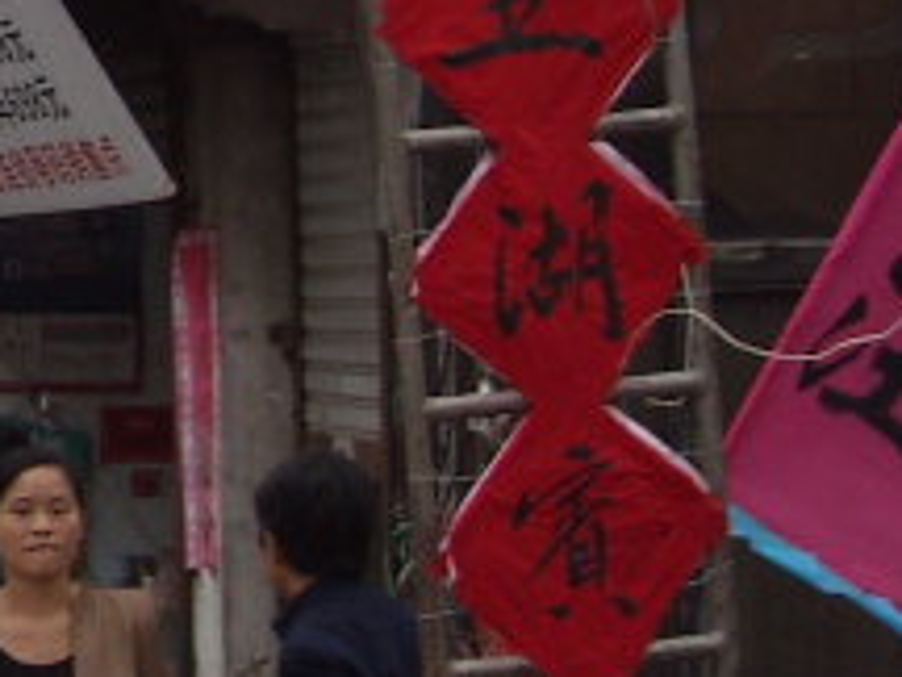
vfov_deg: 8.9
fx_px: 4326
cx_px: -948
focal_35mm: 166
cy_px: -71
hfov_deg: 10.8
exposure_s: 1/141
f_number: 5.6
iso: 64
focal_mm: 5.7
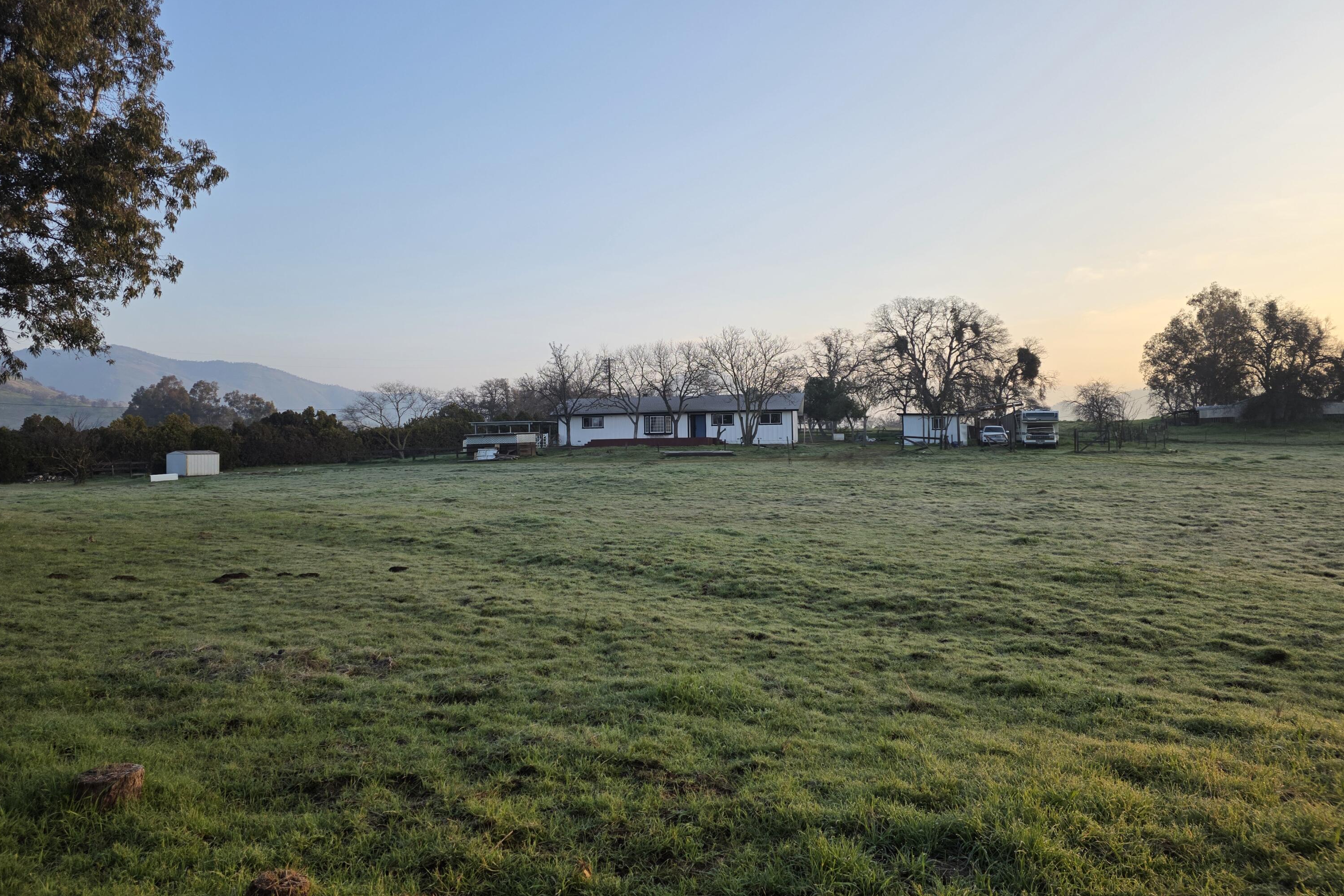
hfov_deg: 73.7
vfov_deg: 53.1
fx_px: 896
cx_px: 670
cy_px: 432
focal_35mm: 24
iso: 80
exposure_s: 1/1402
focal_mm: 6.3
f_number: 1.7
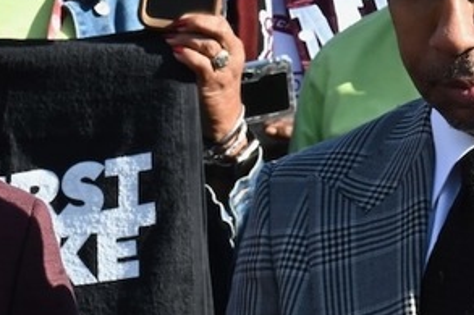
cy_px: 189
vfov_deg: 2.2
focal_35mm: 612
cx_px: 222
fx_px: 8053
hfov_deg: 3.4
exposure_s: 1/125
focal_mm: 175
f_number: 22
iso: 800
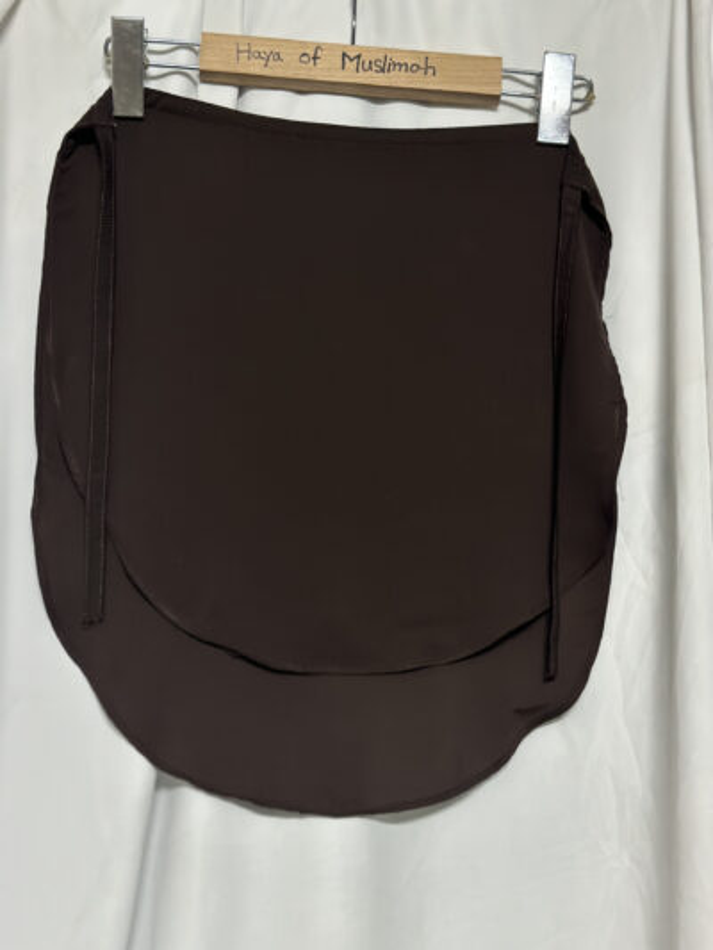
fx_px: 1318
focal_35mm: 48
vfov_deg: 39.6
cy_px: 475
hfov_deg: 30.3
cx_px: 356
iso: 250
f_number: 1.78
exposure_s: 1/50
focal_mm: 6.86
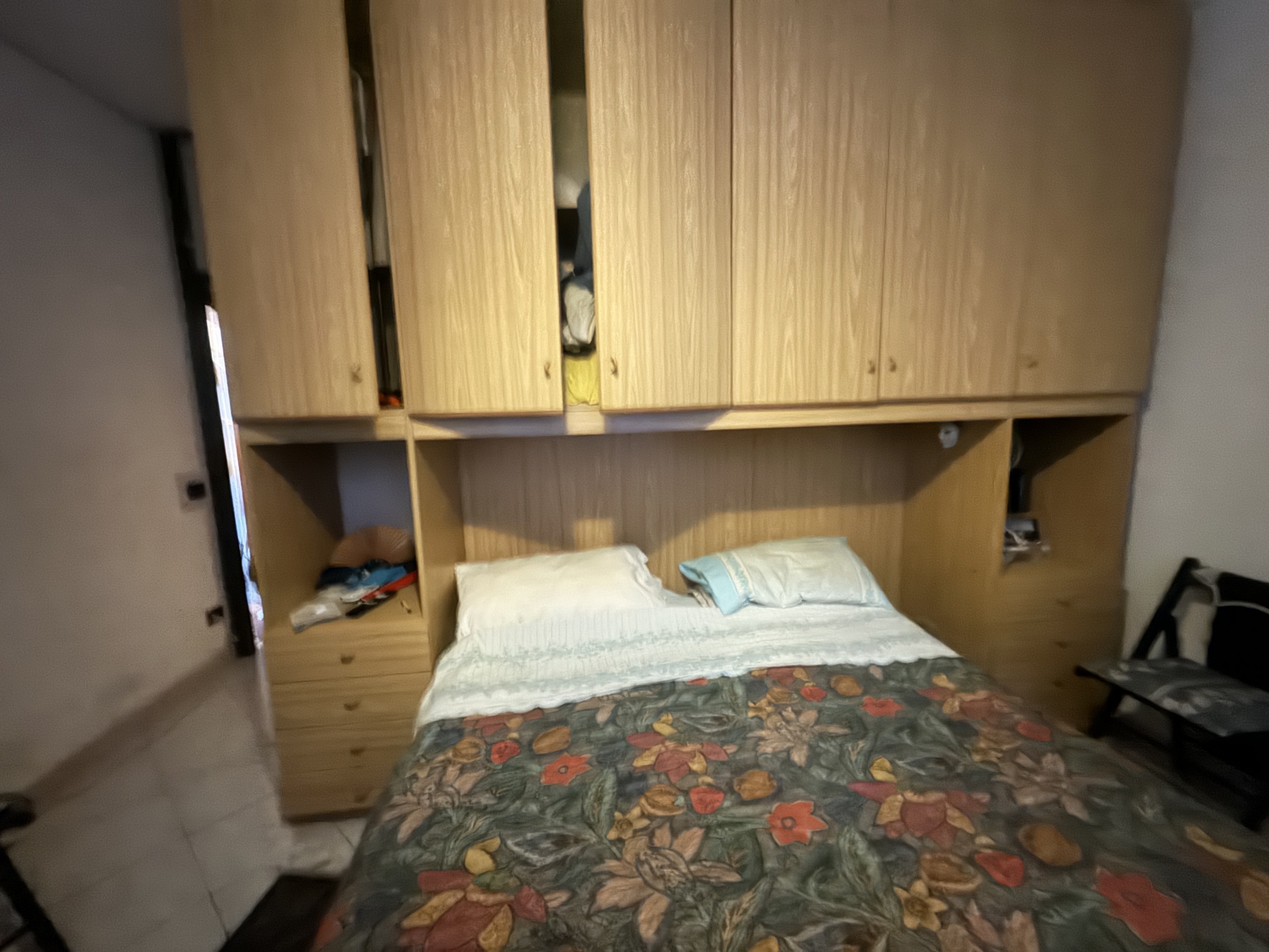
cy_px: 476
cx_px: 634
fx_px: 513
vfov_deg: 85.7
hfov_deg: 102.1
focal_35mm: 14
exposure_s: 1/4
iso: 2500
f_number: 2.2
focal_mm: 2.22
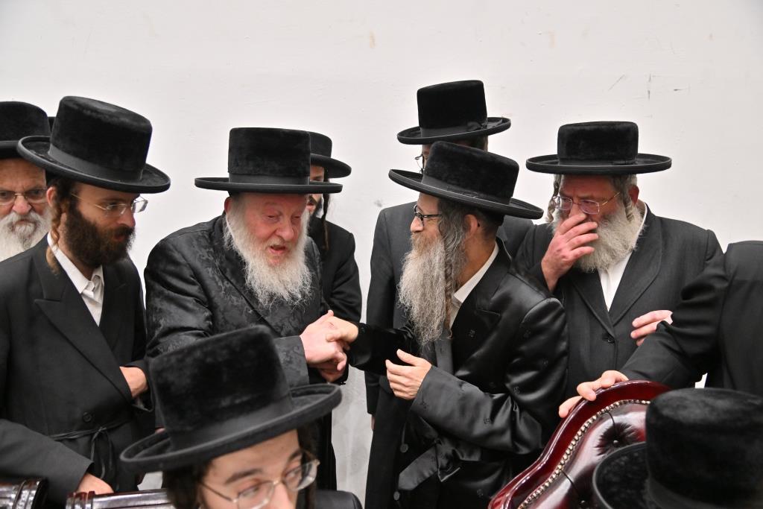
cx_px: 382
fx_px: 721
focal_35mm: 34
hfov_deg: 55.8
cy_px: 254
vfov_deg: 38.9
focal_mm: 34
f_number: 4
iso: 1250
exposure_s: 1/200
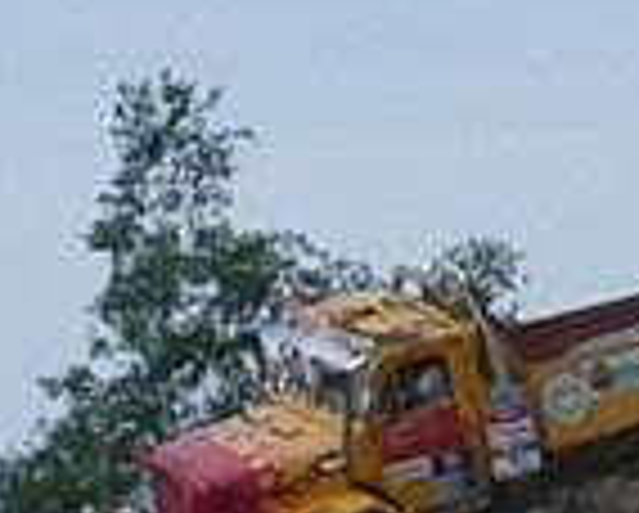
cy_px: 554
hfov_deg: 5.2
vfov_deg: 4.2
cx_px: 454
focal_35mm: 369
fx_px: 6988
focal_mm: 13.9
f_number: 8.8
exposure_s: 1/2000
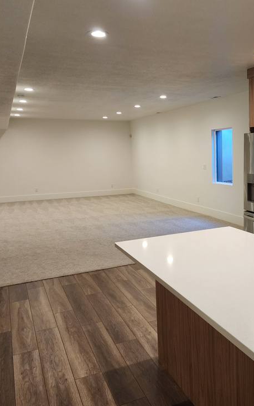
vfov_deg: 56.7
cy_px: 202
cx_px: 209
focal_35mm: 34
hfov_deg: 35.9
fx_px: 376
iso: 250
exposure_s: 1/120
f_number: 1.8
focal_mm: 6.4
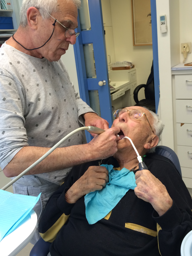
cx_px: 108
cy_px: 117
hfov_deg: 40.6
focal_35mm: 35
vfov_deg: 52.6
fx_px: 259
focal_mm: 4.15
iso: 40
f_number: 2.2
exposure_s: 1/33
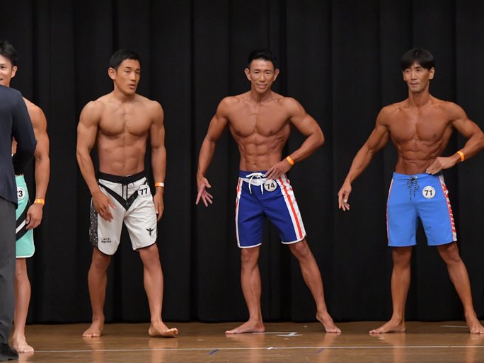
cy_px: 182
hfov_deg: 8.1
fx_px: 3426
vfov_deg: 6.1
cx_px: 269
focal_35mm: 245
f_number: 5.6
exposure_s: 1/400
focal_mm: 150
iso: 6400
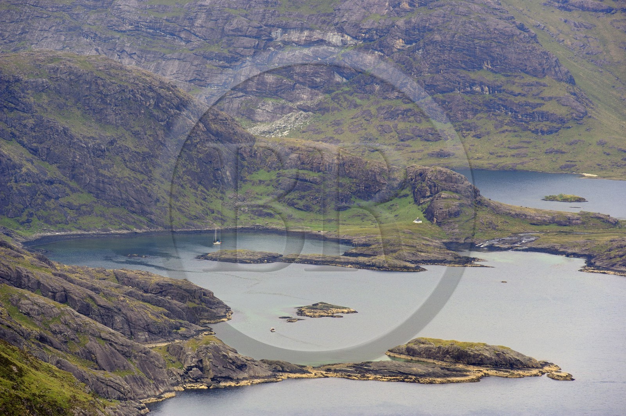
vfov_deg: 6.9
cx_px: 313
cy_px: 208
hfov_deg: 10.3
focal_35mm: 200
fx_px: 3475
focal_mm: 200
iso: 800
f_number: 9
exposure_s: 1/800
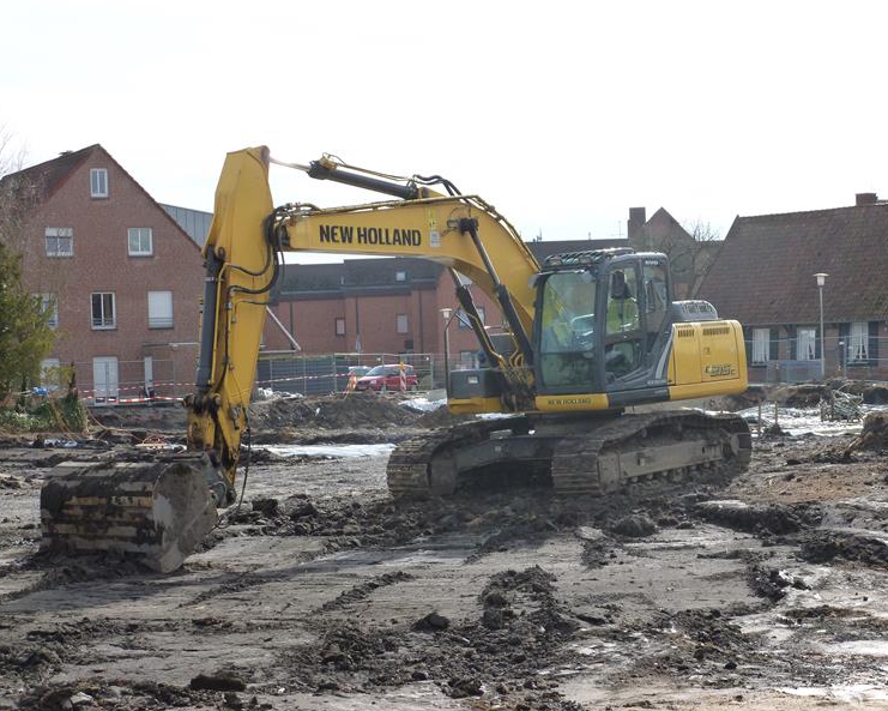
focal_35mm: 79
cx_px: 471
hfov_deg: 24.1
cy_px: 356
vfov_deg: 19.4
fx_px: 2077
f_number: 4.4
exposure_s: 1/500
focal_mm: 13.3
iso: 160
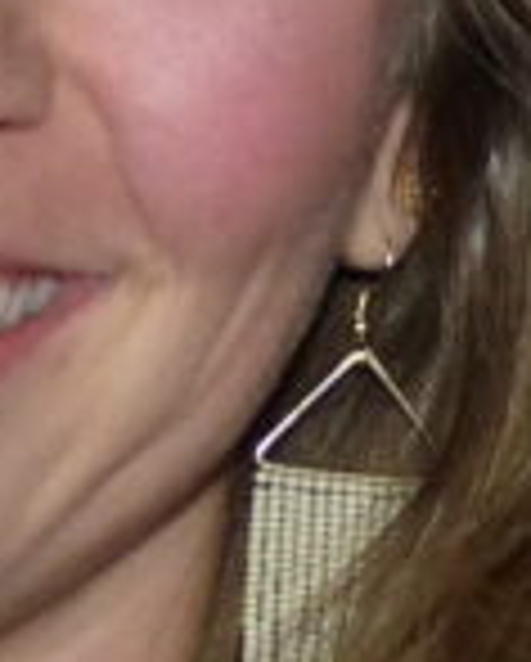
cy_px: 450
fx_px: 6665
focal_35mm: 340
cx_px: -176
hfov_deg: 4.5
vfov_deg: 5.7
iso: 400
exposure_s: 1/60
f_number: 3.2
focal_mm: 9
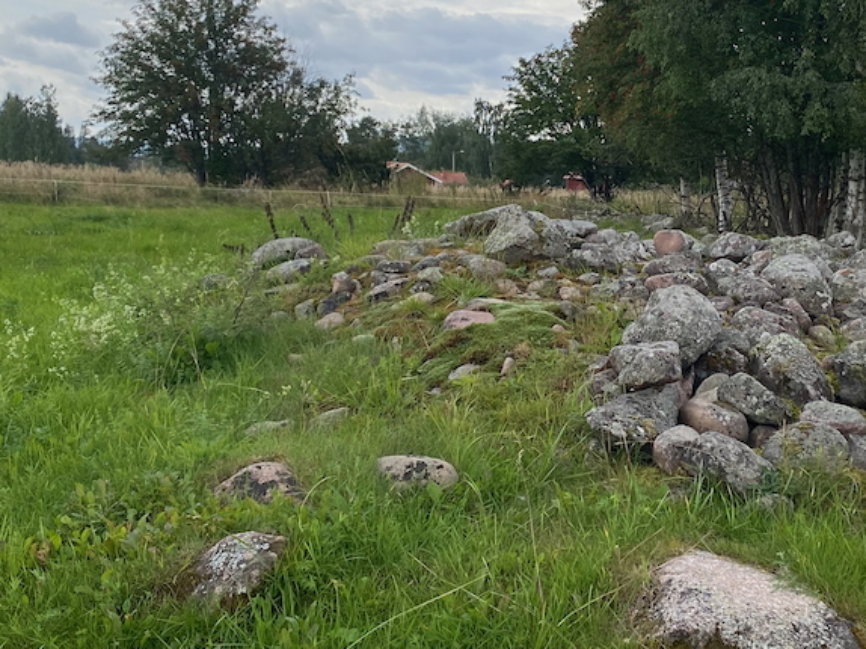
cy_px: 210
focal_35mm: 58
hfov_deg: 32.8
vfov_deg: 25.1
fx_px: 1450
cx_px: 608
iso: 32
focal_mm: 4.25
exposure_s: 1/2141
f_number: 1.8
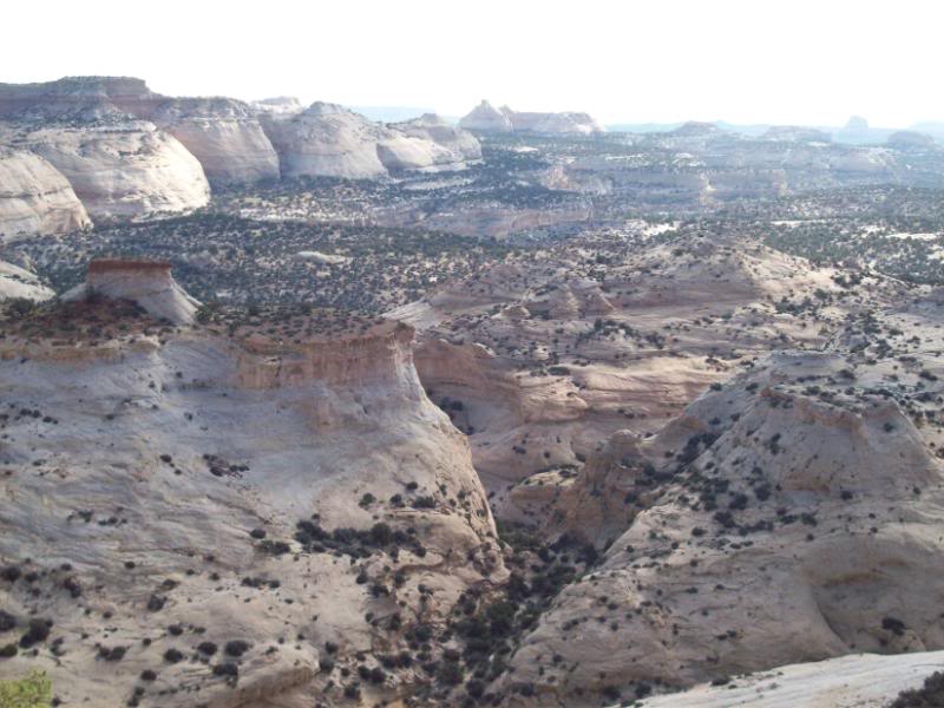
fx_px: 1473
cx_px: 472
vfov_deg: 27.0
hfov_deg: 35.5
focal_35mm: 54
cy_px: 354
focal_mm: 9
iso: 80
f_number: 3.4
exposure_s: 1/452
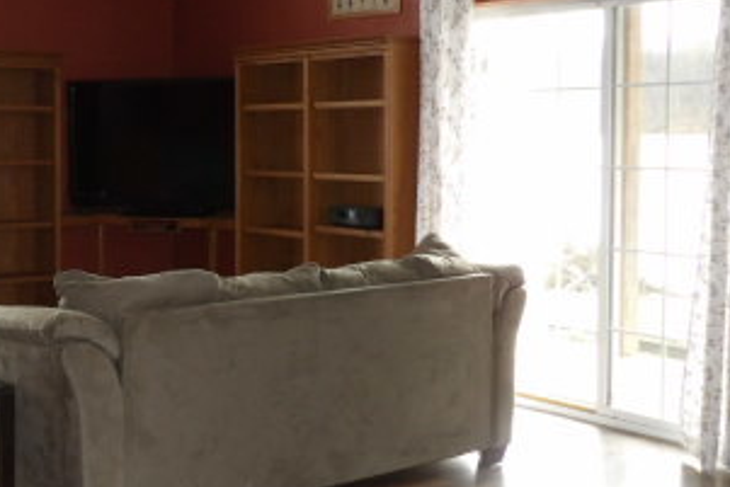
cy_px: 184
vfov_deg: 25.5
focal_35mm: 53
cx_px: 121
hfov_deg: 36.0
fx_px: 1075
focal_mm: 4.3
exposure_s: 1/51
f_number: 3.2
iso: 200
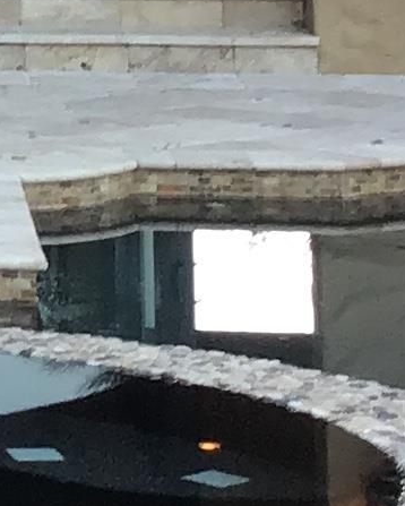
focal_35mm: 221
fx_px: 3309
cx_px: -846
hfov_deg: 6.4
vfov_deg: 8.5
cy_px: -295
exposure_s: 1/50
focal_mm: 3.3
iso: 32
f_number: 2.4
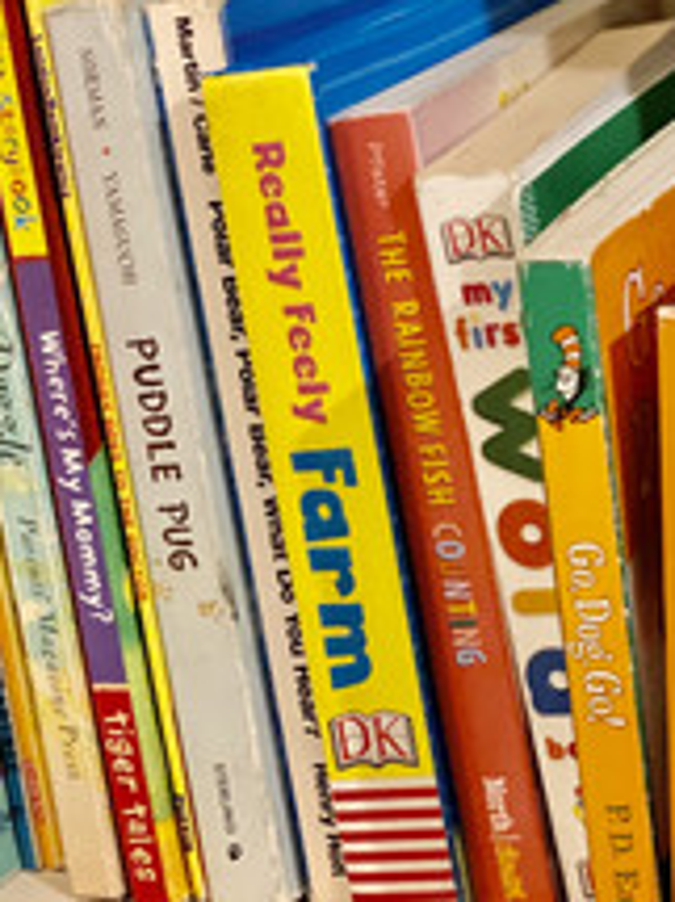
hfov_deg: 12.2
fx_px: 3149
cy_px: 172
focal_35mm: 121
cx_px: 346
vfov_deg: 16.2
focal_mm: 6
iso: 400
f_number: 2
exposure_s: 1/20
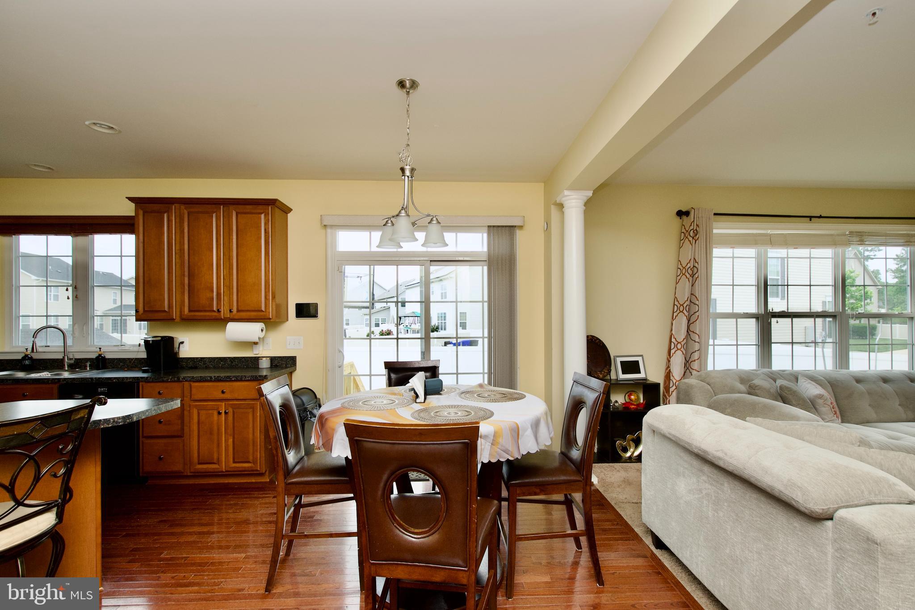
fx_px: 381
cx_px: 458
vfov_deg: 77.3
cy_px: 305
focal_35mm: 15
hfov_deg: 100.4
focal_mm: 10
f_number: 7.1
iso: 320
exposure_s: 1/160
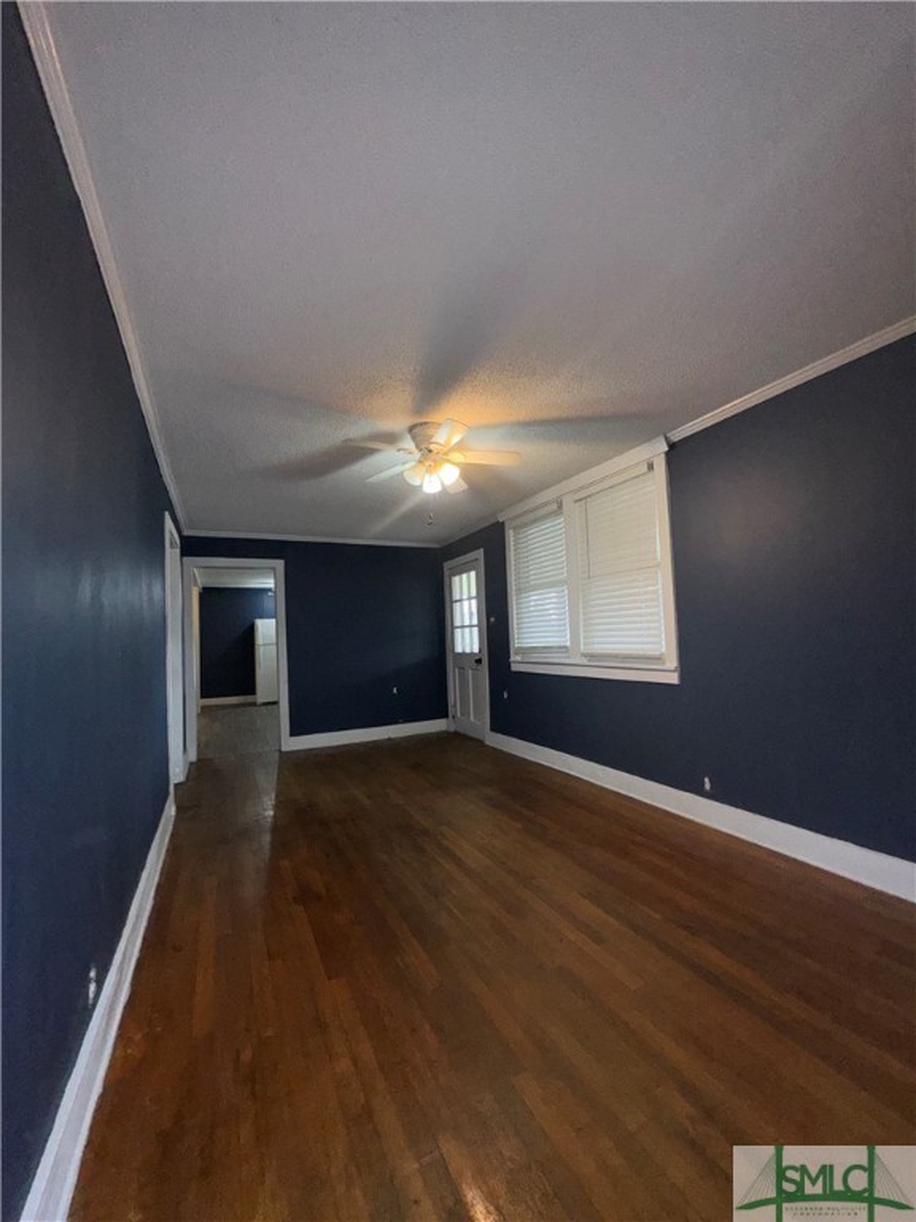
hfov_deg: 85.7
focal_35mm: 14
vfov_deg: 102.1
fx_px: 494
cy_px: 611
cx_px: 458
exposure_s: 1/66
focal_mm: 2.22
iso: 80
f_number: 2.2
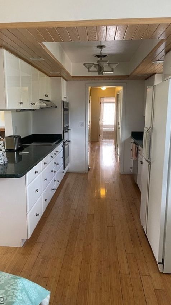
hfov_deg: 40.1
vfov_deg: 66.1
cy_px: 150
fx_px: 234
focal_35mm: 29
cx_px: 77
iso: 125
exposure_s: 1/65
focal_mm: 5.1
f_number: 1.6
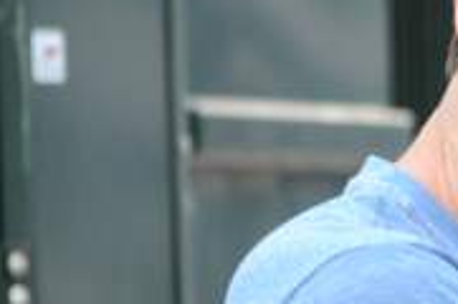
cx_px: 817
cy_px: 246
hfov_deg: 2.9
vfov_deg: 1.9
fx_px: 9144
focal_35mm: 720
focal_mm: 116
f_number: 4.8
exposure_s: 1/160
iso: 500
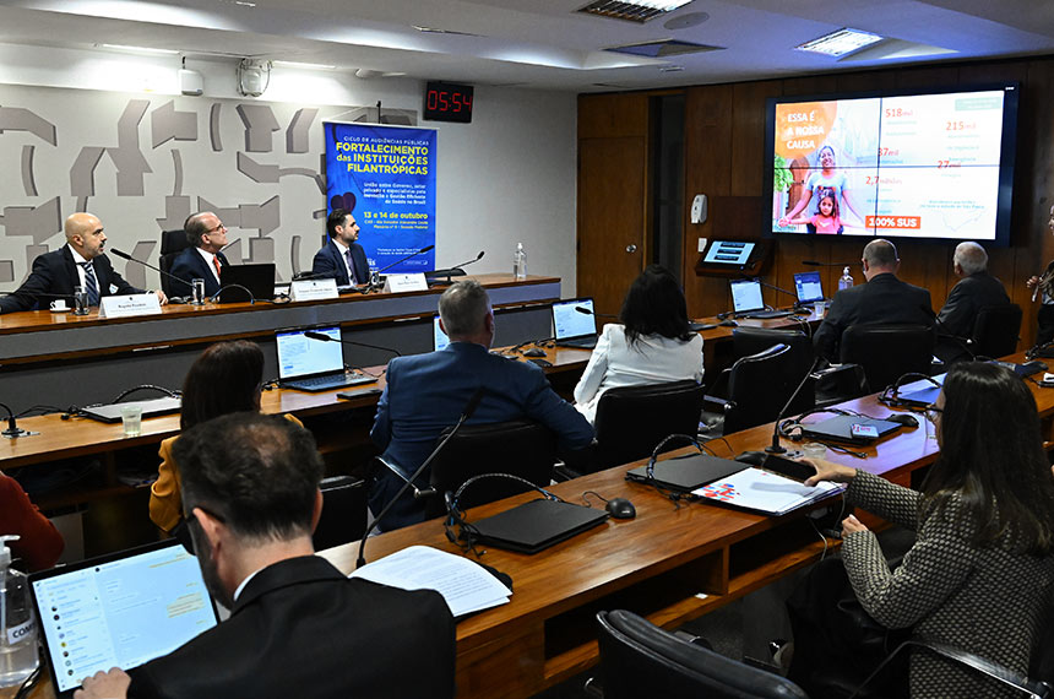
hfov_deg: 53.2
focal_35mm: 36
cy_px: 350
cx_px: 527
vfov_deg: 36.7
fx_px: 1052
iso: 4000
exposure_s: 1/200
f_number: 4.5
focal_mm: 24
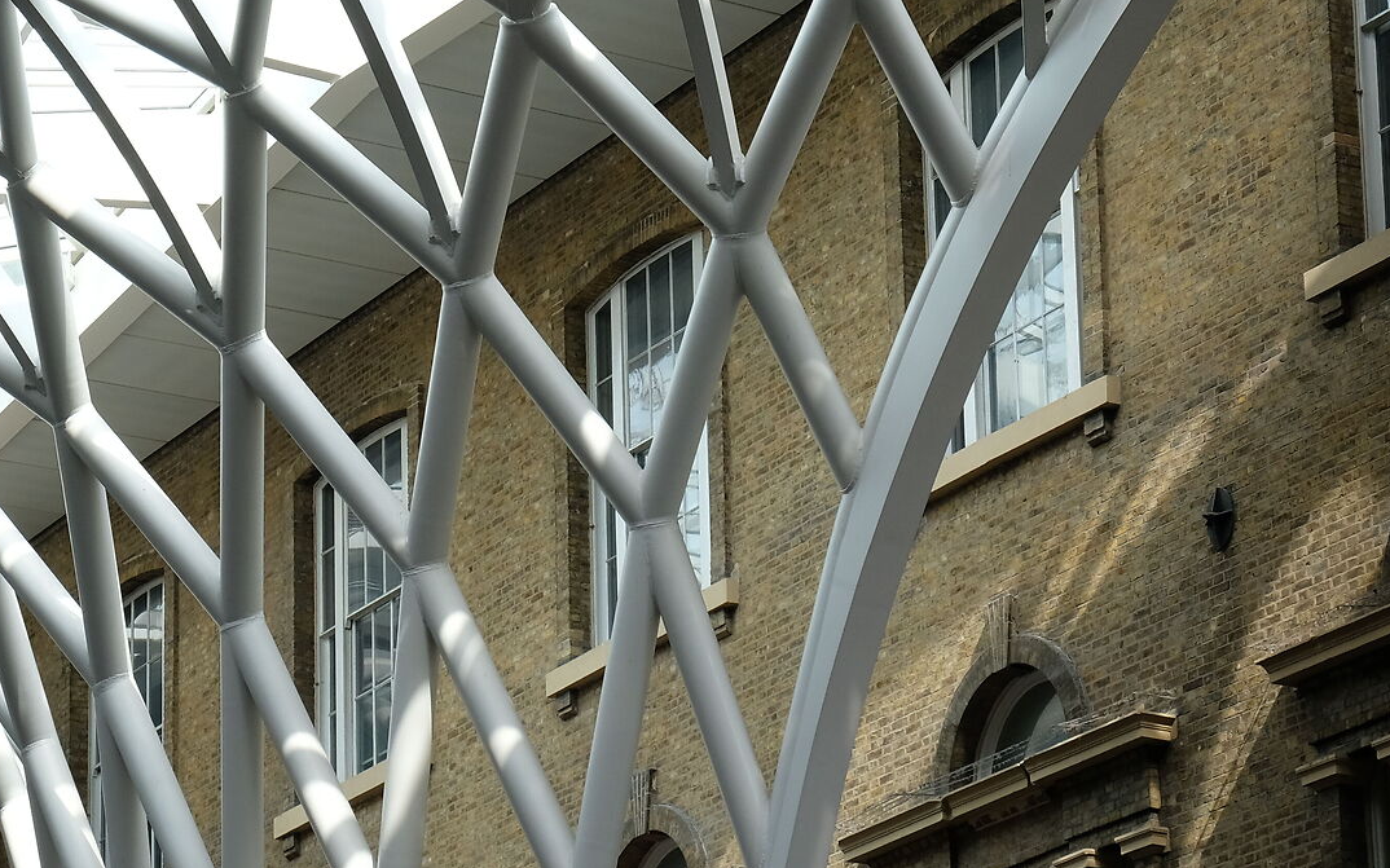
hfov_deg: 17.0
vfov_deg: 10.6
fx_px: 4659
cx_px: 628
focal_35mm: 123
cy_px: 801
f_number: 9
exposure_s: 1/60
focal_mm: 35.8
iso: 500
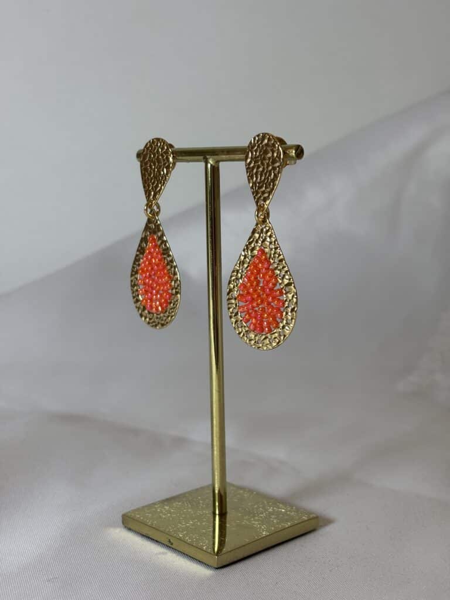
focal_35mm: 52
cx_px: 225
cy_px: 300
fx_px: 901
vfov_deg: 36.8
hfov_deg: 28.0
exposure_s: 1/141
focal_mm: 5.96
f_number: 1.6
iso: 32
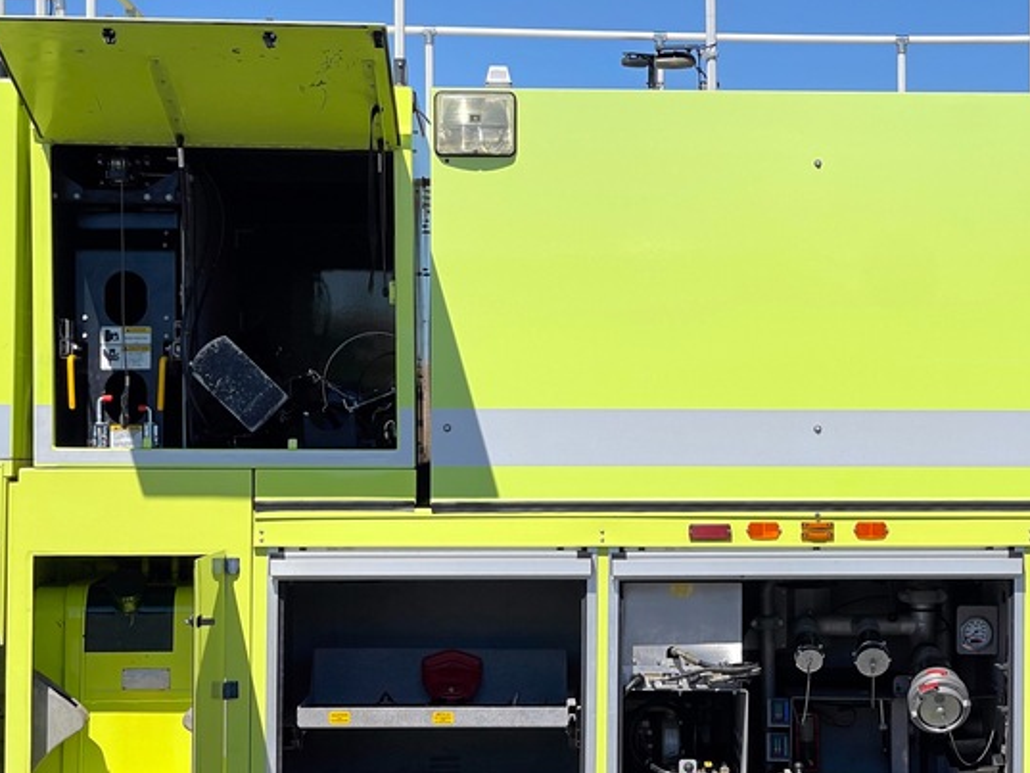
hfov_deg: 21.0
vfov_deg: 15.9
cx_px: 692
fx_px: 2768
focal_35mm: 93
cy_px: 429
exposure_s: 1/1727
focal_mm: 7.5
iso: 20
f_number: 2.2
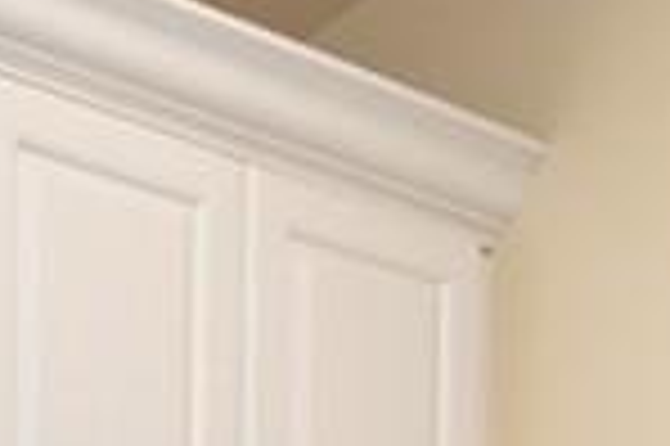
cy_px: 1241
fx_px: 1785
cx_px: -558
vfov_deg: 10.8
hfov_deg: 17.2
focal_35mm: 96
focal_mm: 14
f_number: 4
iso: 320
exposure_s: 1/60
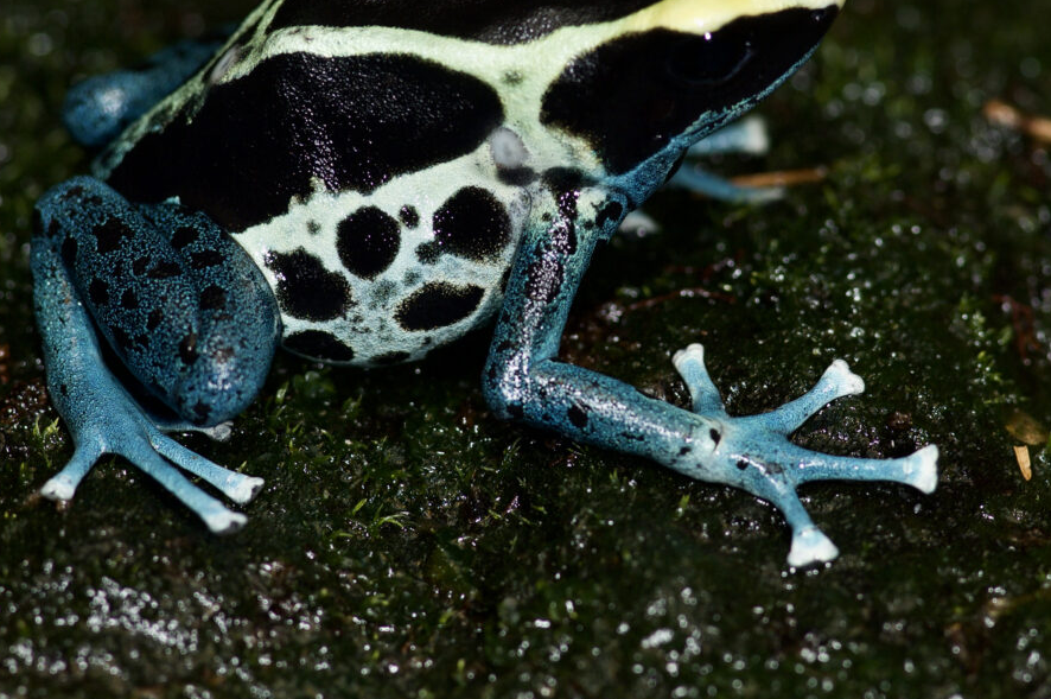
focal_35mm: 249
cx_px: 566
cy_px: 215
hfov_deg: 8.3
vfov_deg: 5.5
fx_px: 7256
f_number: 7.1
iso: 125
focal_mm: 105
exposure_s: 1/60
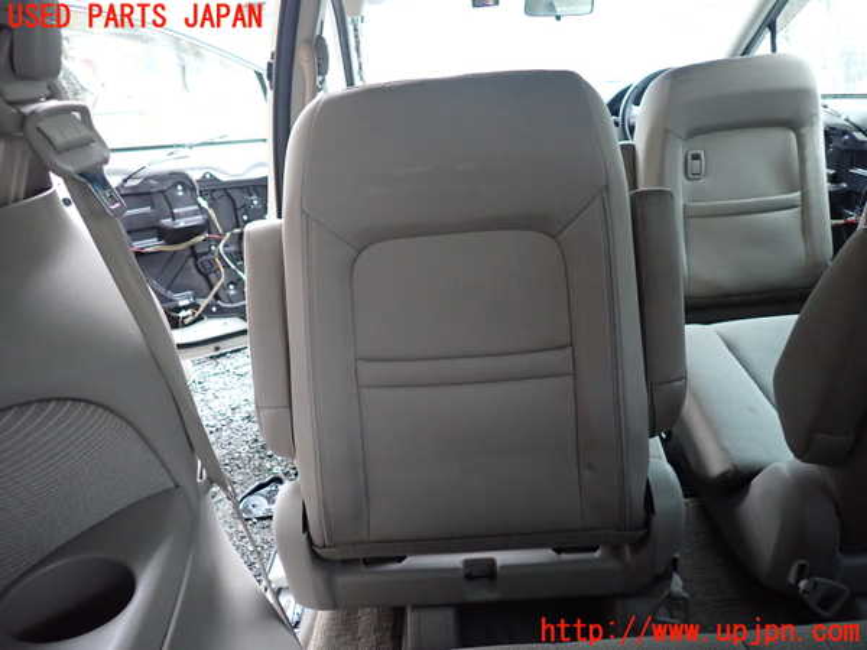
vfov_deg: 54.9
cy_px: 325
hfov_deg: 69.4
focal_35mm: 25
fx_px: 626
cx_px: 434
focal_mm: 4.5
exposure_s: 1/30
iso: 640
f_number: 2
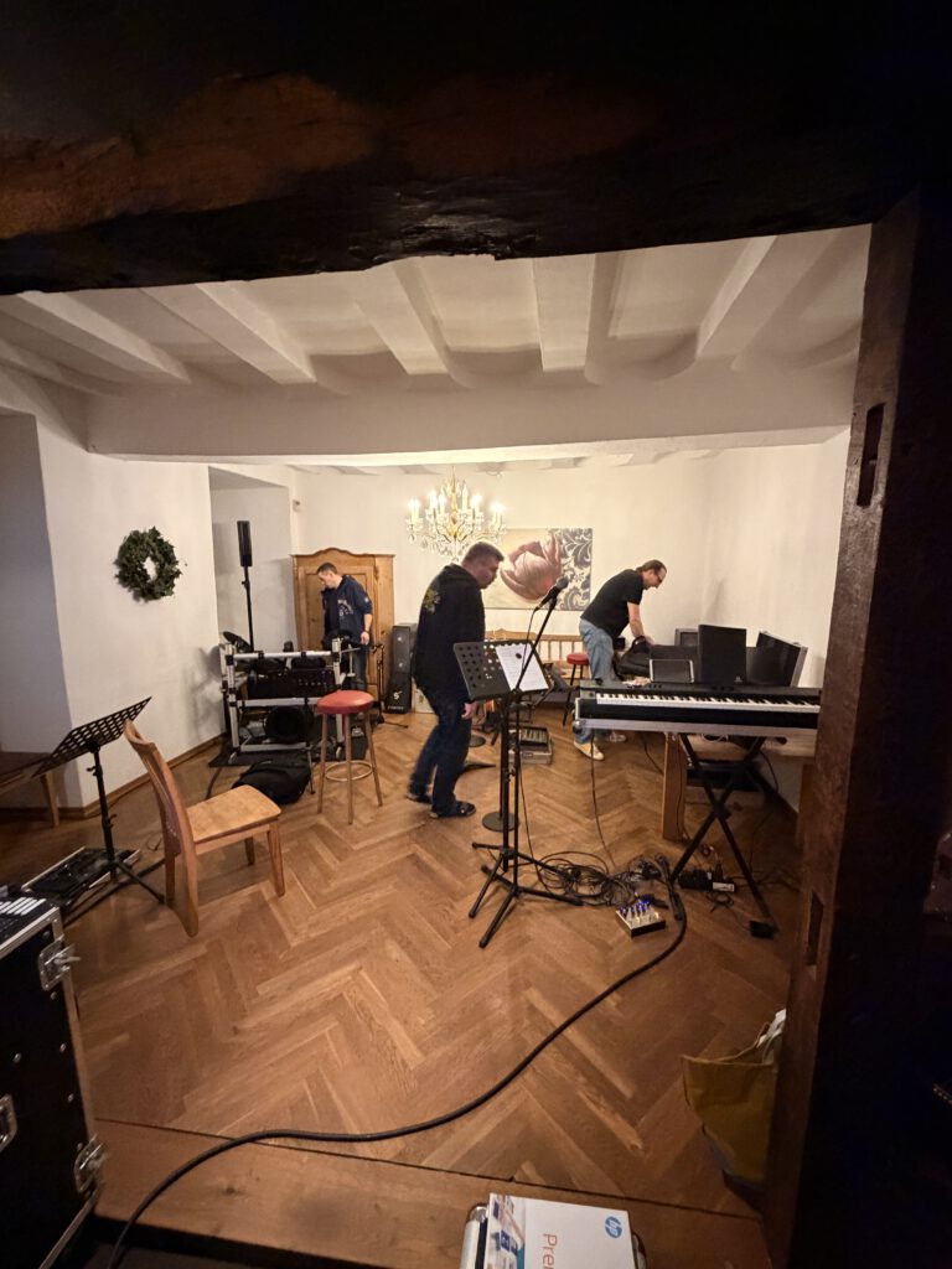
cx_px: 476
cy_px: 634
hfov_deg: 85.7
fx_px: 513
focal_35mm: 14
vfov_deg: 102.1
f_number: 2.2
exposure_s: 1/33
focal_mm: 2.22
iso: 1000
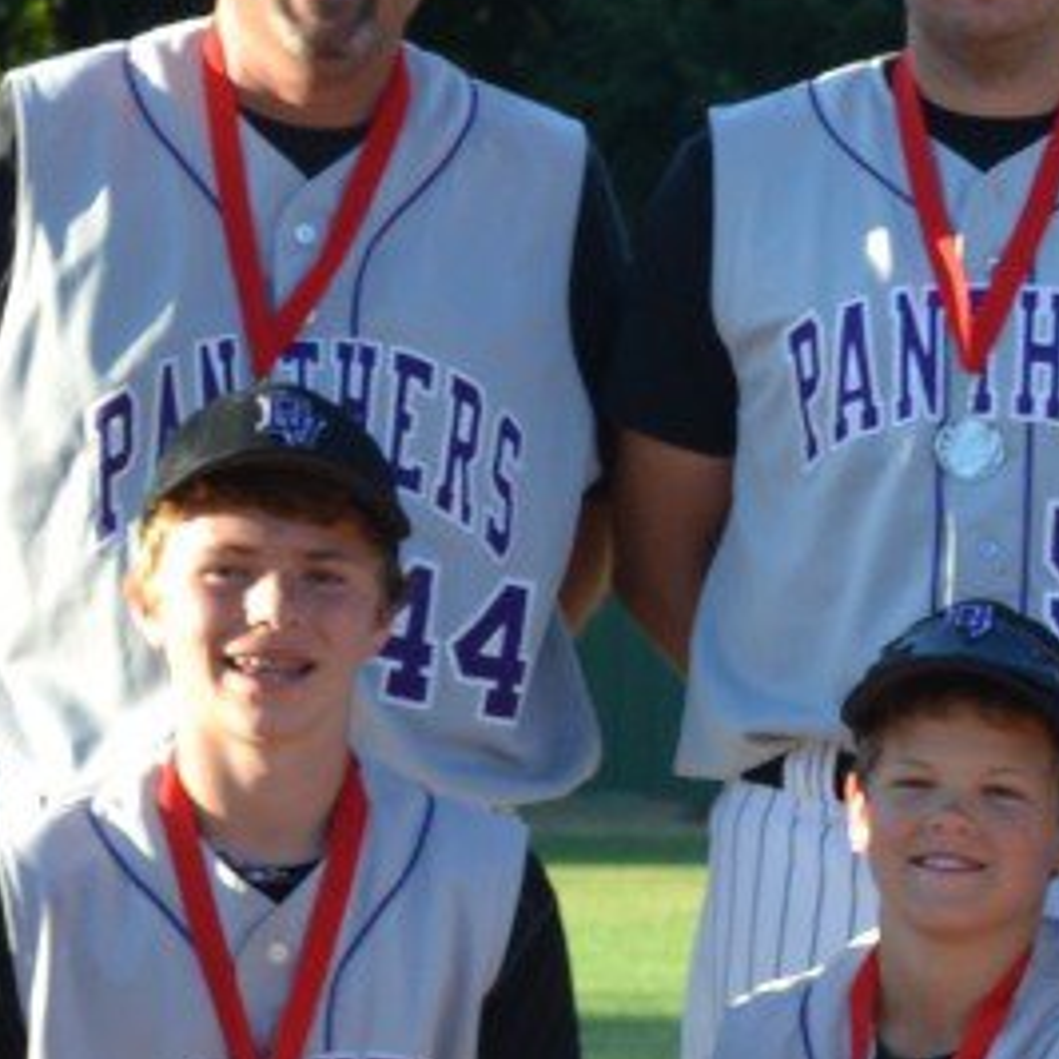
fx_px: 9449
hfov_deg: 6.1
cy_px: 780
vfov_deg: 6.4
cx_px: 2628
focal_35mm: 273
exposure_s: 1/125
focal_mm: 38
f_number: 5.6
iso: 125
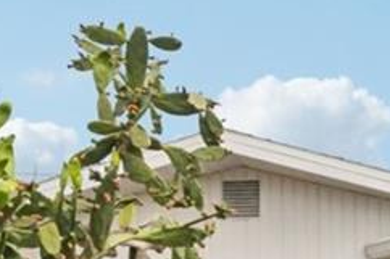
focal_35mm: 106
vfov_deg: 12.8
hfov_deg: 17.6
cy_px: 230
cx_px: 558
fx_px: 1148
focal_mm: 16
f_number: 8
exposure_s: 1/1250
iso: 400
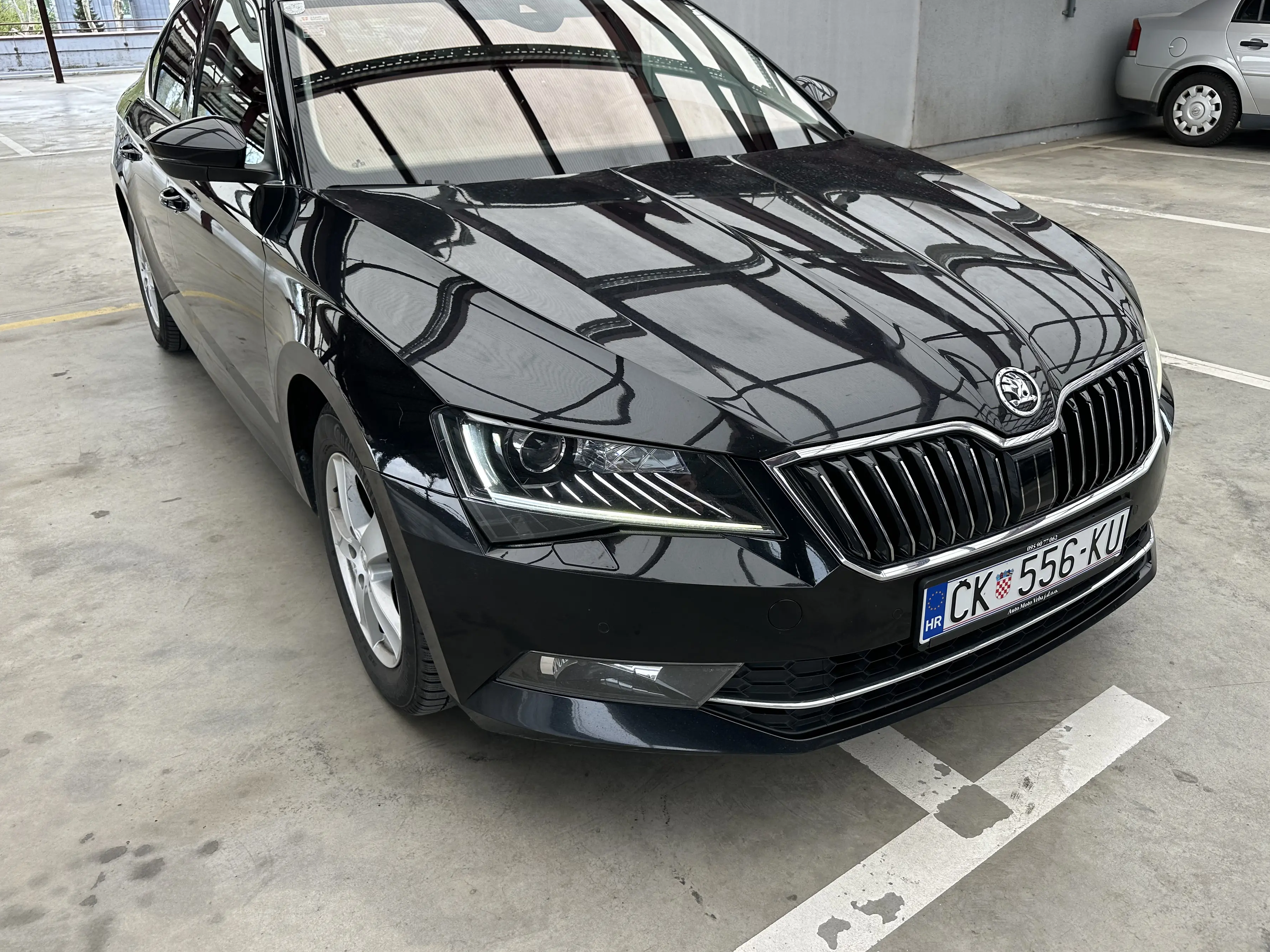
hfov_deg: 65.2
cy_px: 435
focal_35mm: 27
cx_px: 682
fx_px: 991
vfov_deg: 51.3
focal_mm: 6.86
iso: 80
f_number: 1.78
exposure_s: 1/435
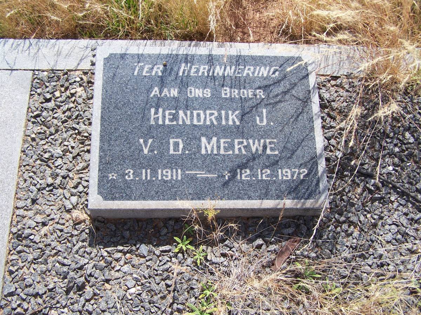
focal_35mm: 38
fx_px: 462
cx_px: 210
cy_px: 158
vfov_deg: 37.7
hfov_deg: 49.0
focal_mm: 6.3
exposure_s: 1/750
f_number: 2.8
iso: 80
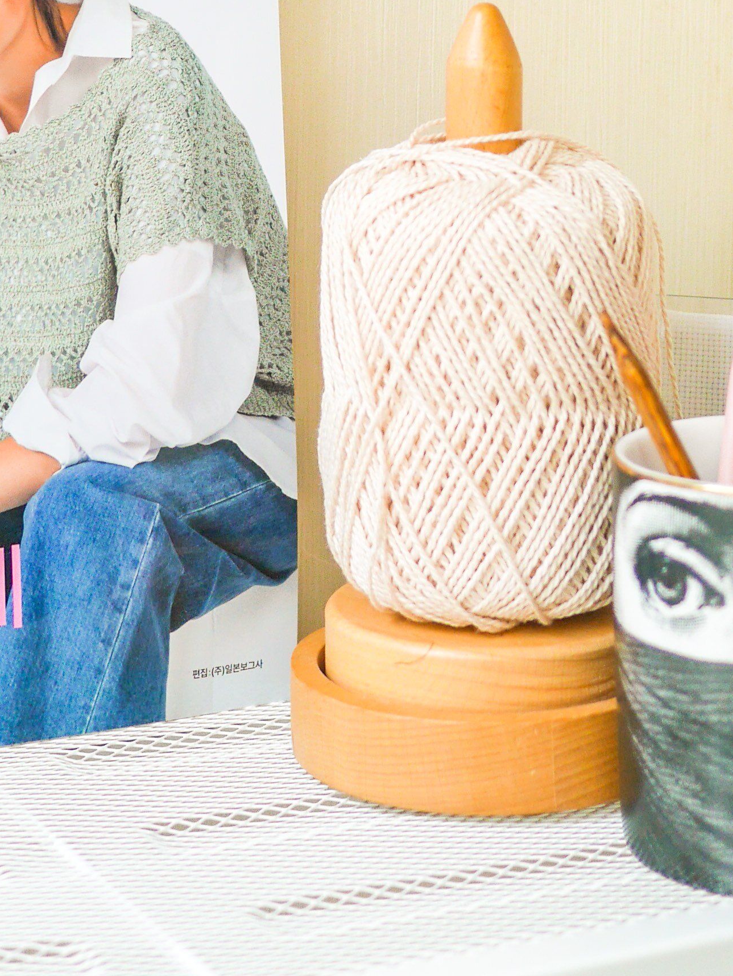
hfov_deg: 13.8
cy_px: -51
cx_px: 131
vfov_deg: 17.8
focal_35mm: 107
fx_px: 3019
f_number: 1.7
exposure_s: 1/250
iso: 200
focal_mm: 20
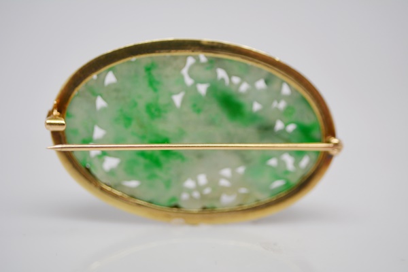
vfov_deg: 25.1
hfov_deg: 36.9
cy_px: 136
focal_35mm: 54
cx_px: 204
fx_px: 612
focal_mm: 36
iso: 400
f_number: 5
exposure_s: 1/100
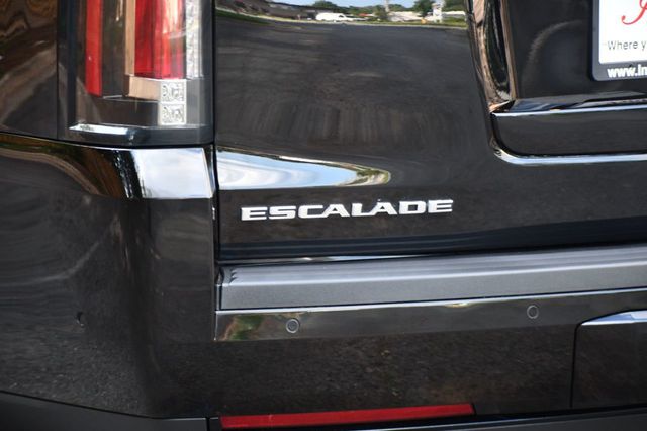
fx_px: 3018
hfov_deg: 12.2
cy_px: 216
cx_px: 324
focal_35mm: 168
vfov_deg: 8.2
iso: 800
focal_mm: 112
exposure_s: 1/200
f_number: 4.8
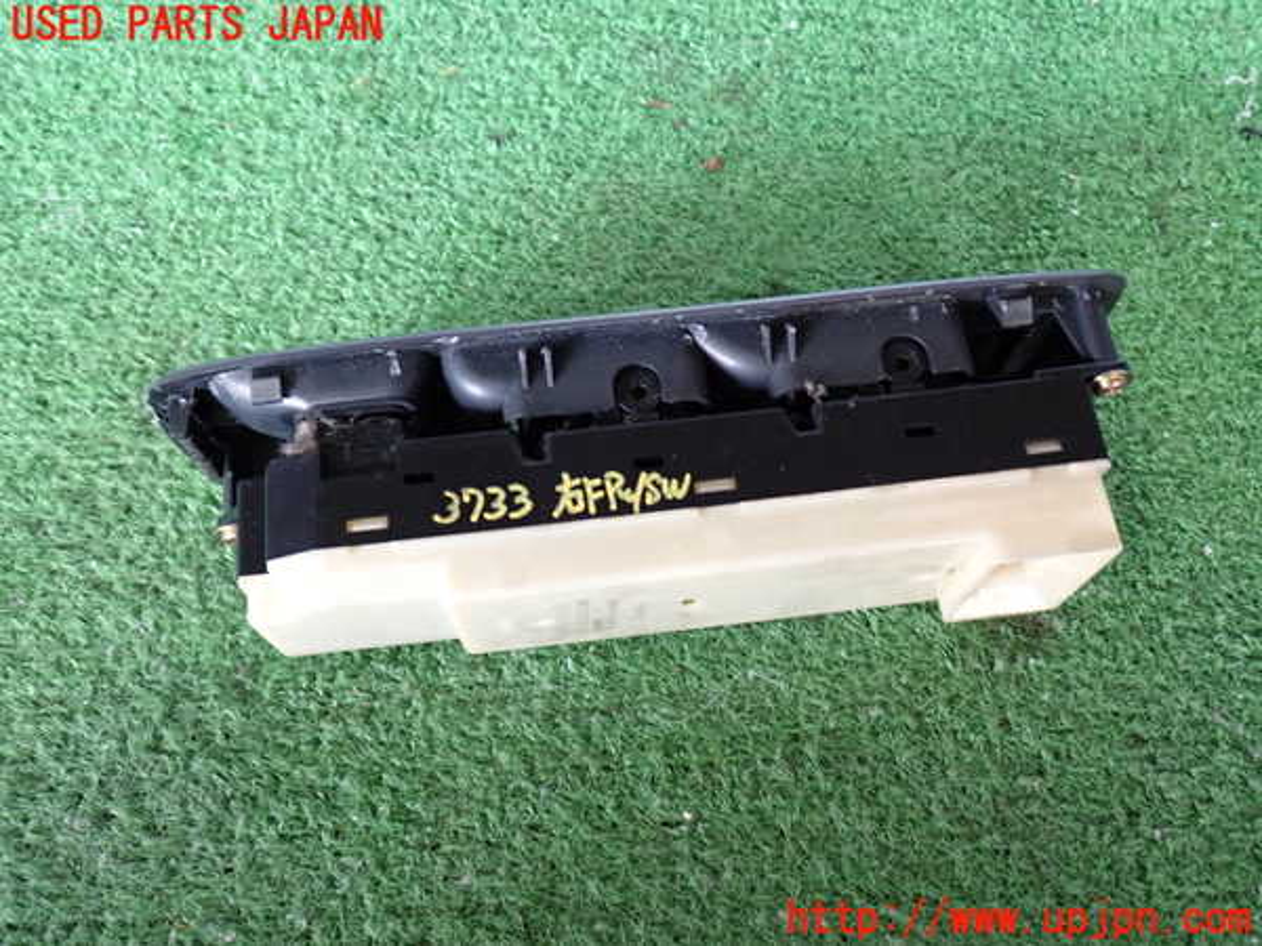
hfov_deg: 56.8
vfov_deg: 44.2
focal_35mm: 32
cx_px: 631
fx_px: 1167
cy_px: 473
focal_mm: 5.79
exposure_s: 1/30
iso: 200
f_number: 2.4
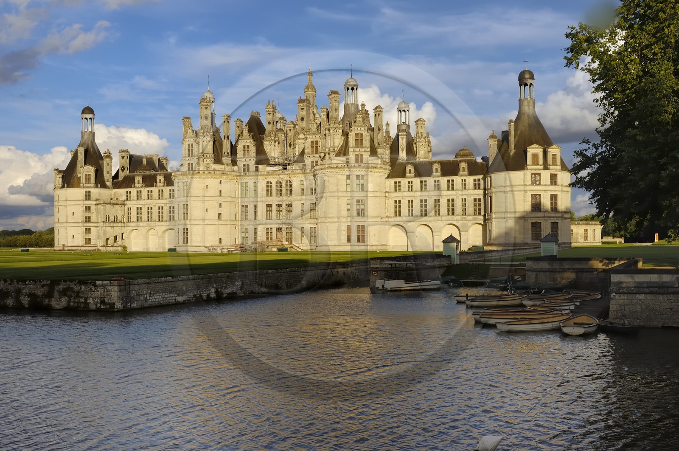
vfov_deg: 31.8
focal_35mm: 42
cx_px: 340
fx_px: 791
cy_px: 226
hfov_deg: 46.5
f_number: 10
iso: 100
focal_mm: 28
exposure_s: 1/125
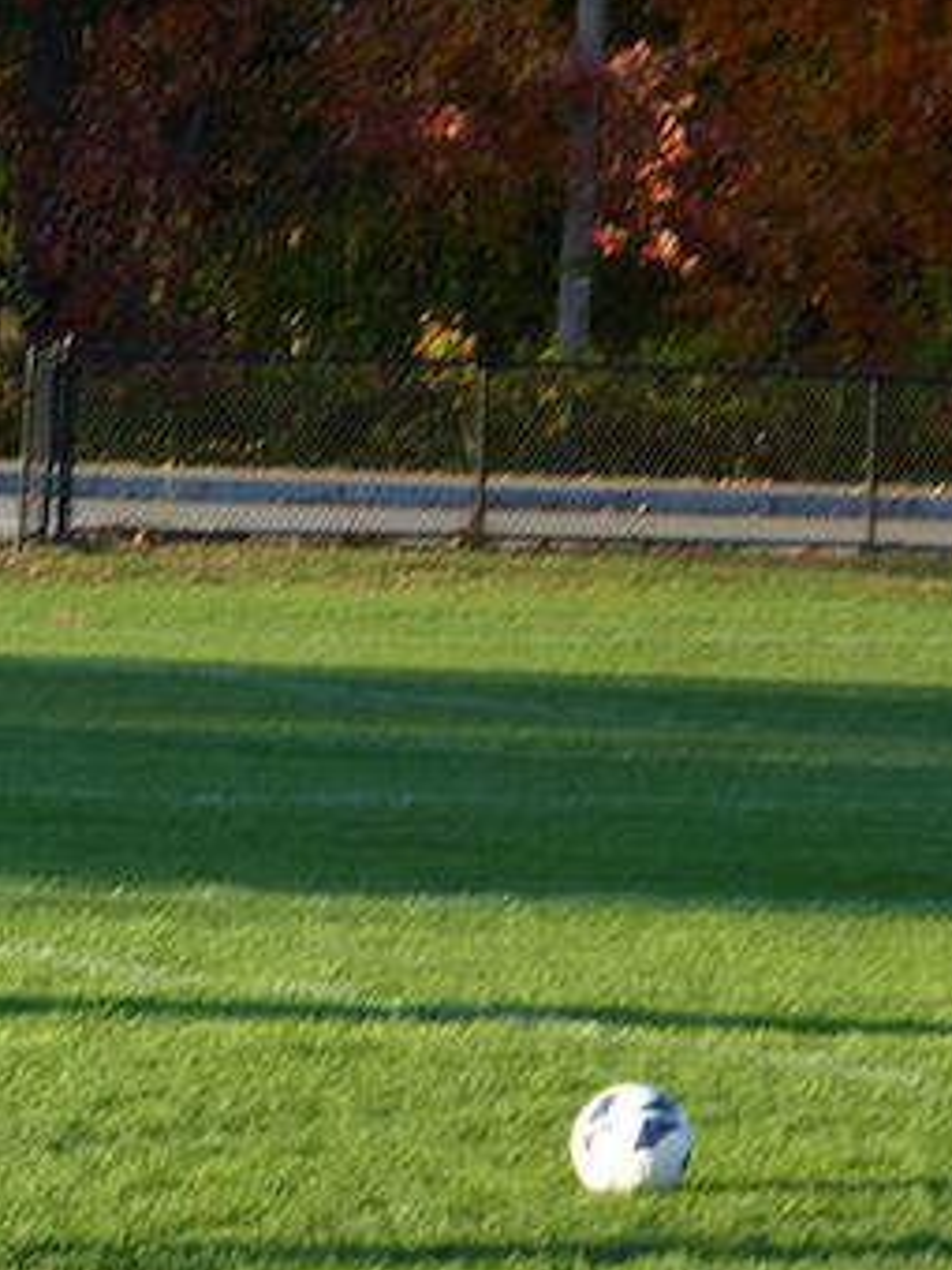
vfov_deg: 6.1
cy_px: 598
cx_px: 812
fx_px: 11917
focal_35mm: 325
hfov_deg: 4.6
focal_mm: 37.3
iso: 100
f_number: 4
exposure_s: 1/200
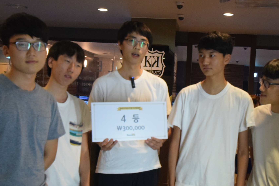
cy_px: 115
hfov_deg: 37.3
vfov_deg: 25.5
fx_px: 411
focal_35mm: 53
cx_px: 169
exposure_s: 1/90
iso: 3200
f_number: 3.5
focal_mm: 20
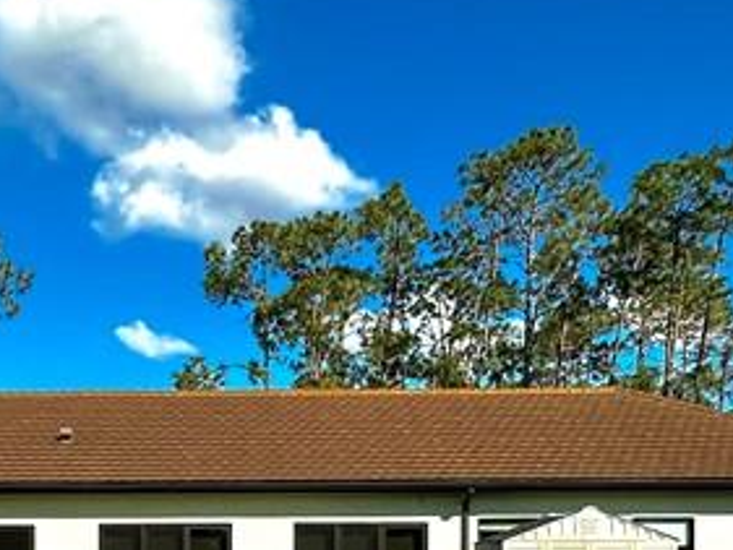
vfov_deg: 26.6
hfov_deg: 37.1
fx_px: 1080
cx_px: 245
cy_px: 586
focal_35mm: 51
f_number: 2.2
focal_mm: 2.22
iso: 50
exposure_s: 1/1984
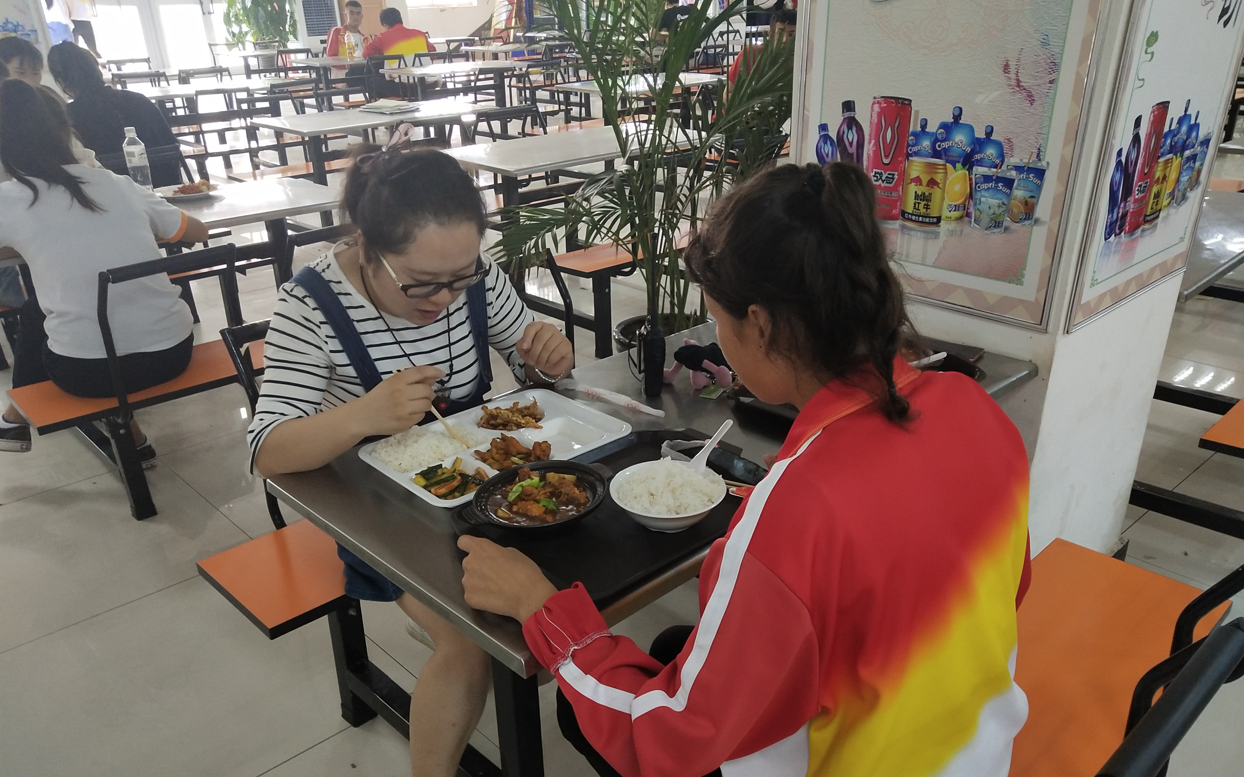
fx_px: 1085
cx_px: 619
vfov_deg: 39.3
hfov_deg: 59.7
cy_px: 456
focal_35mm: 32
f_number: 1.8
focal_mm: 3.95
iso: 442
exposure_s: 1/50
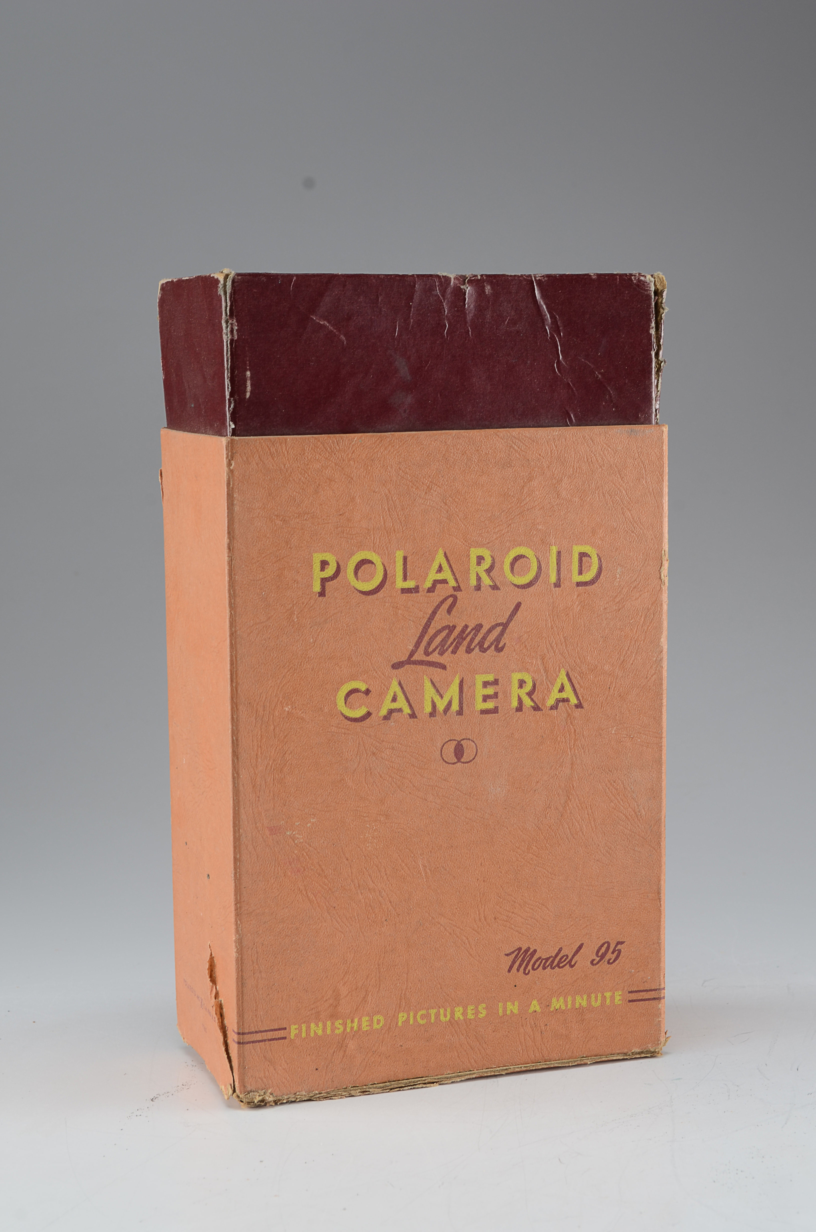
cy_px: 616
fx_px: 2356
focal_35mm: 69
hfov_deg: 19.6
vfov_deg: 29.3
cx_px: 408
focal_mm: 46
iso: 100
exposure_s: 1/80
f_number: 11
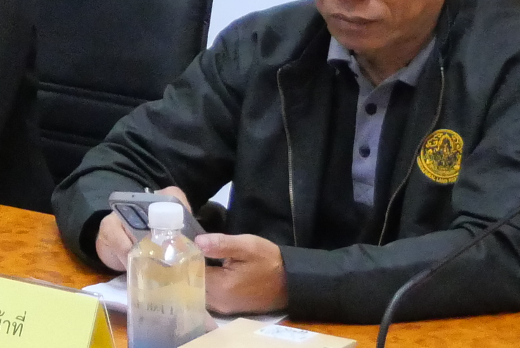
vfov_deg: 5.7
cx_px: -536
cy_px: -418
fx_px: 3411
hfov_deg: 8.3
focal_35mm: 236
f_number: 5
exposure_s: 1/40
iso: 3200
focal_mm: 23
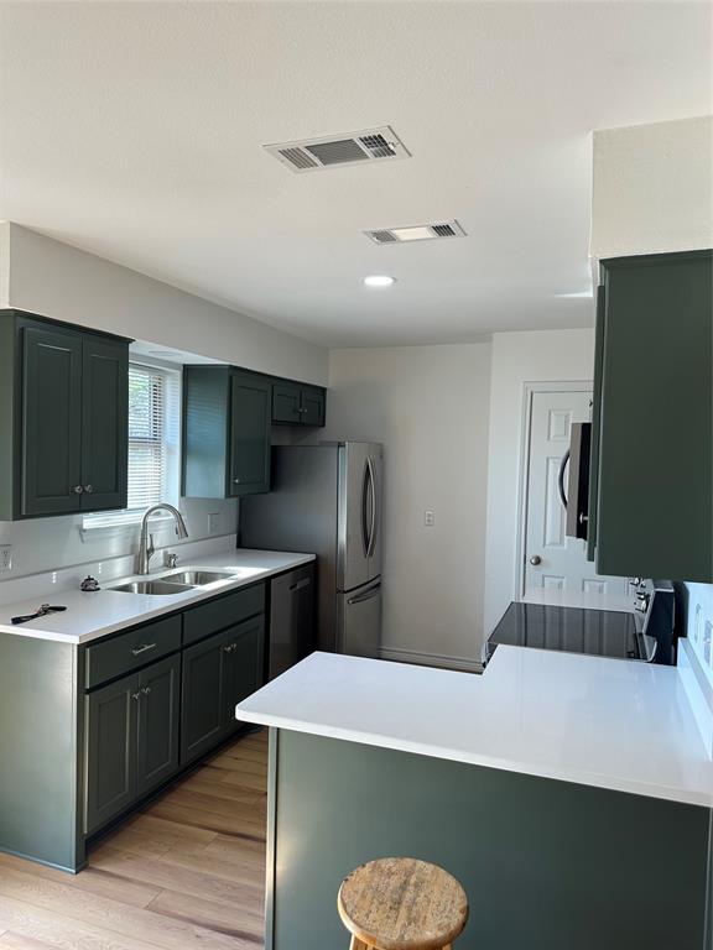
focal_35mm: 24
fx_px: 659
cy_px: 475
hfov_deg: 56.8
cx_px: 356
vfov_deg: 71.6
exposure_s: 1/120
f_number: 1.78
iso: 80
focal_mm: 6.86
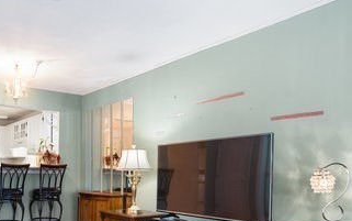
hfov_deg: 54.8
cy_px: 184
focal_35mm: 33
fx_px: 317
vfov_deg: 36.7
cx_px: 80
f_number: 8
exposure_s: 3.2
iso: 200
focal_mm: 16
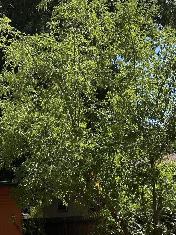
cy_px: 264
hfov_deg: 20.5
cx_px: 13
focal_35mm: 70
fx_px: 475
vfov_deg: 25.6
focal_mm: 6.86
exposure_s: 1/2353
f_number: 1.78
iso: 80
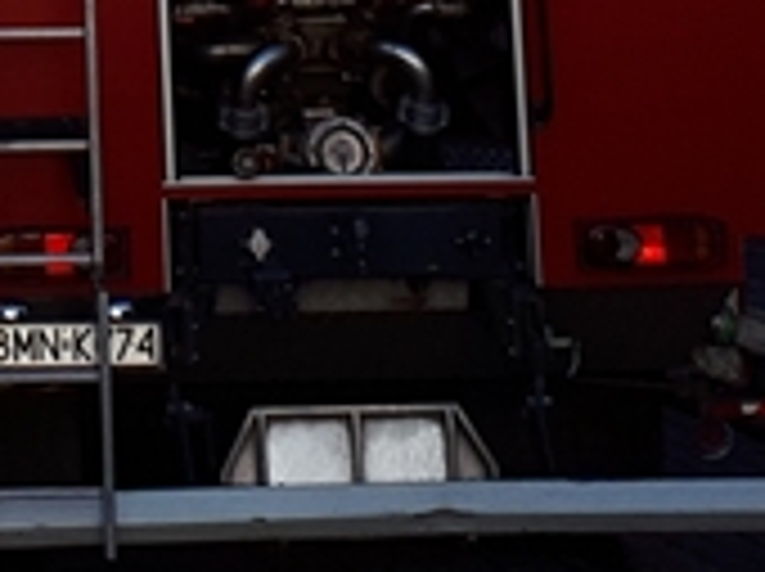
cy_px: -829
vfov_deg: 8.3
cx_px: -320
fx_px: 3597
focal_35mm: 163
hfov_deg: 11.7
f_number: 1.9
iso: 40
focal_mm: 3.6
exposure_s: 1/347
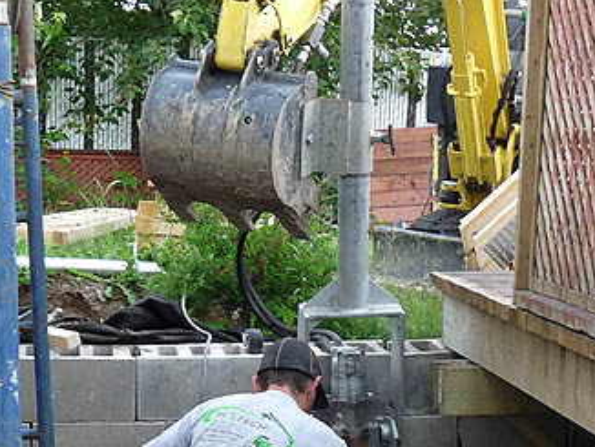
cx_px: 398
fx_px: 1789
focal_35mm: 104
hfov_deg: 18.8
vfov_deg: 14.2
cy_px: 332
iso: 100
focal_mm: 5.4
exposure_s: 1/60
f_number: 3
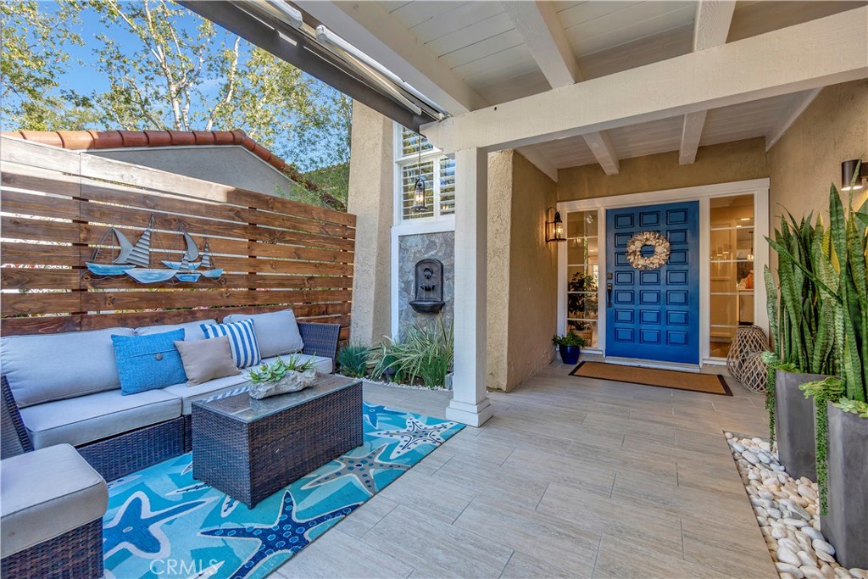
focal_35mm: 15
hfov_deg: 100.4
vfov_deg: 77.3
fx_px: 362
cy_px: 290
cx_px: 434
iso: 100
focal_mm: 10
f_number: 4
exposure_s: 1/60
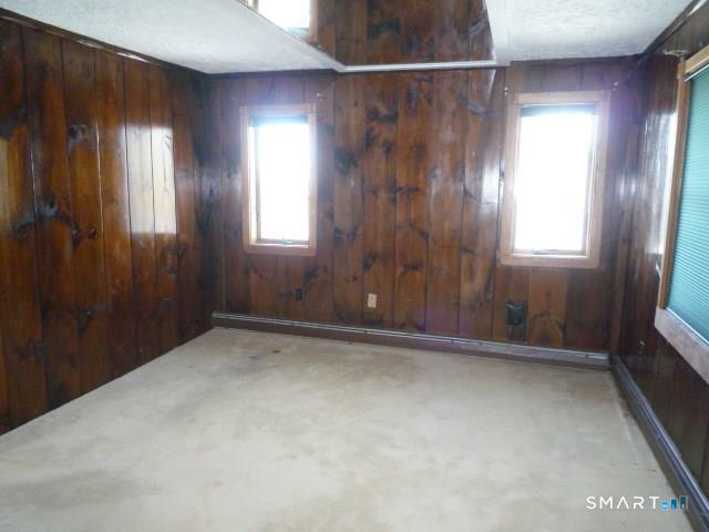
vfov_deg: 54.9
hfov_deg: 69.4
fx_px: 512
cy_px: 266
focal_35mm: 25
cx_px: 354
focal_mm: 4.4
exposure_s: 1/30
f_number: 2.8
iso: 500
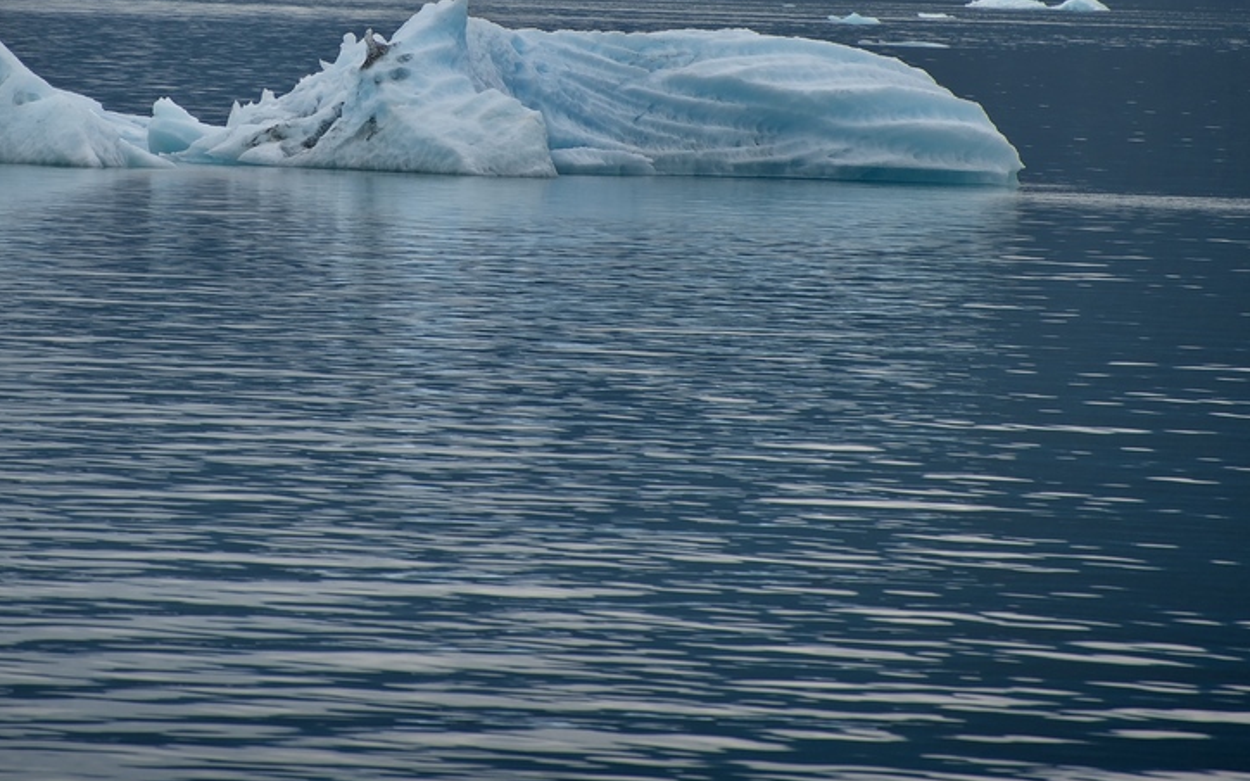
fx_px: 18424
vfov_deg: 2.4
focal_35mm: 541
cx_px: 352
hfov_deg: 3.9
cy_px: 95
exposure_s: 1/640
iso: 200
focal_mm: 300
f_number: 5.6
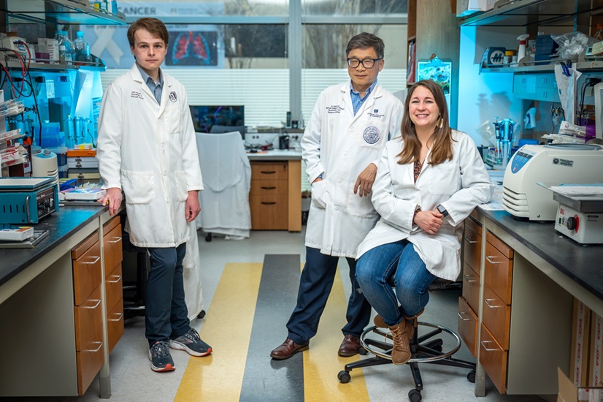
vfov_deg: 31.2
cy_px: 201
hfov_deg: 45.4
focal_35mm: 43
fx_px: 720
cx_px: 302
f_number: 2.8
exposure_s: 1/160
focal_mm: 43
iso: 100
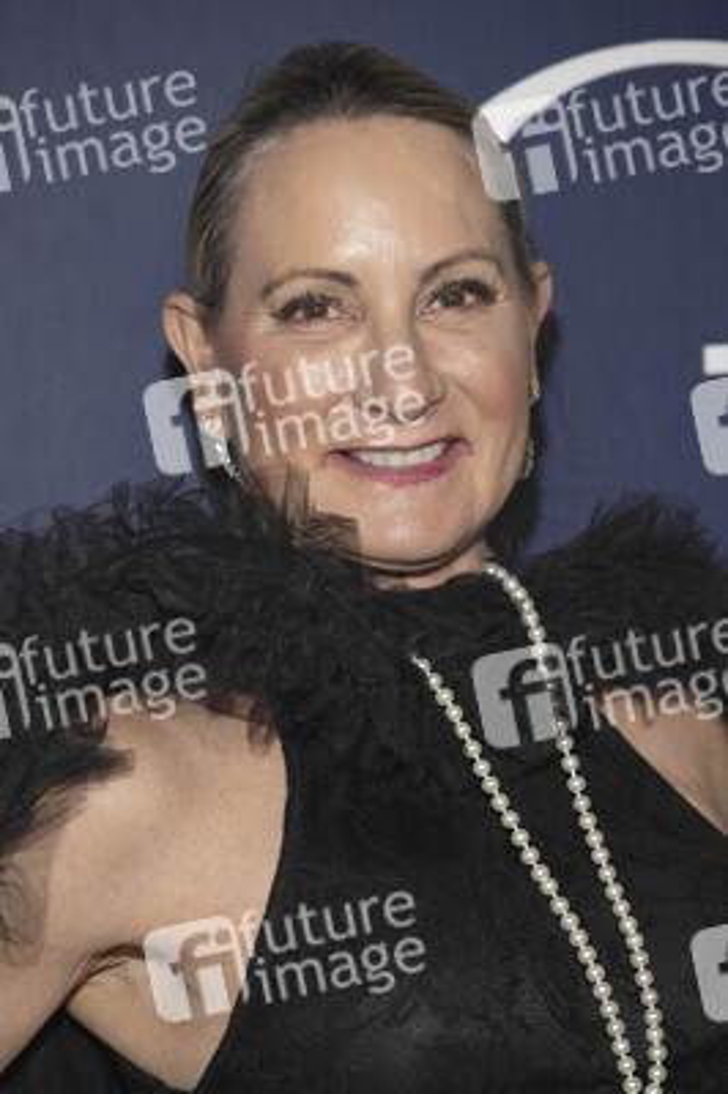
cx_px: 364
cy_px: 547
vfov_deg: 17.1
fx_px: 3646
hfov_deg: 11.4
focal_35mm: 120
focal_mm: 120
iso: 800
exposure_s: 1/200
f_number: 5.6
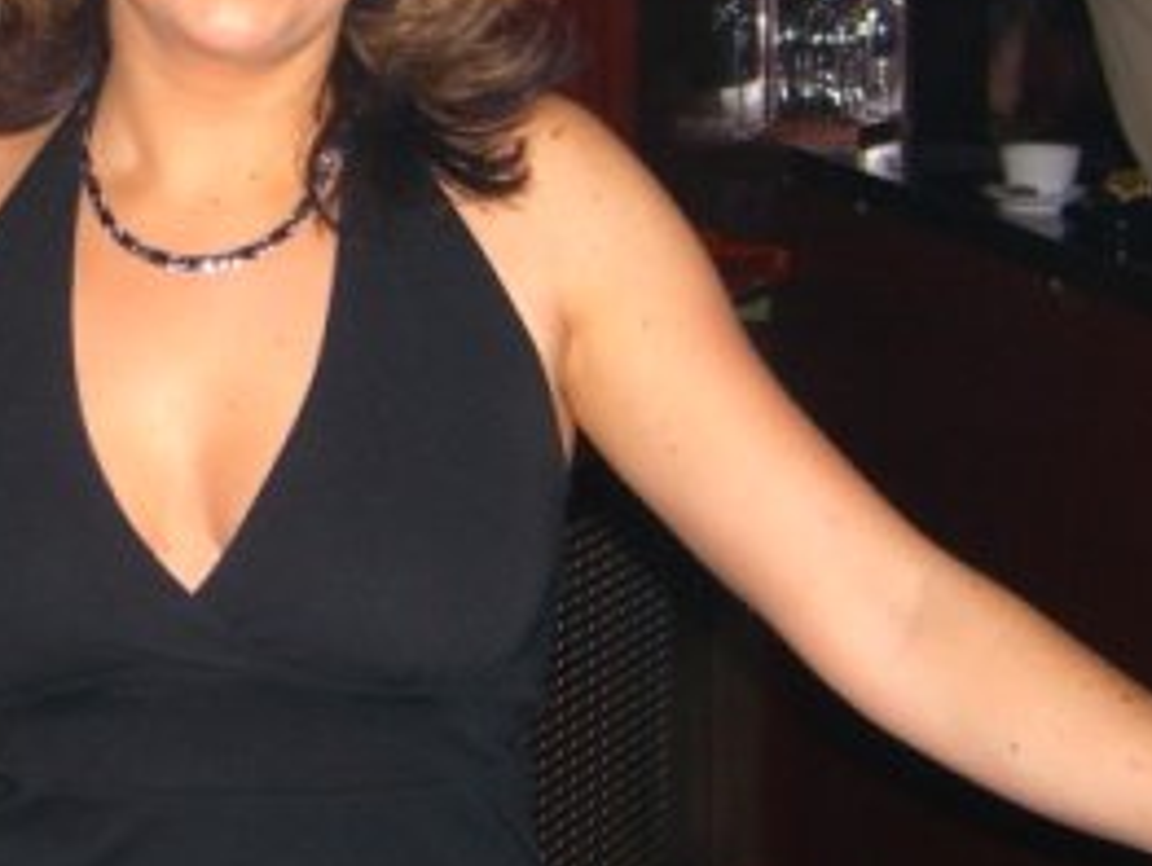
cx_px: 167
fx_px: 2898
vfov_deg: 16.7
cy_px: 9
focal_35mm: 87
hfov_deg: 22.1
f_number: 2.8
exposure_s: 1/60
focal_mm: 7.9
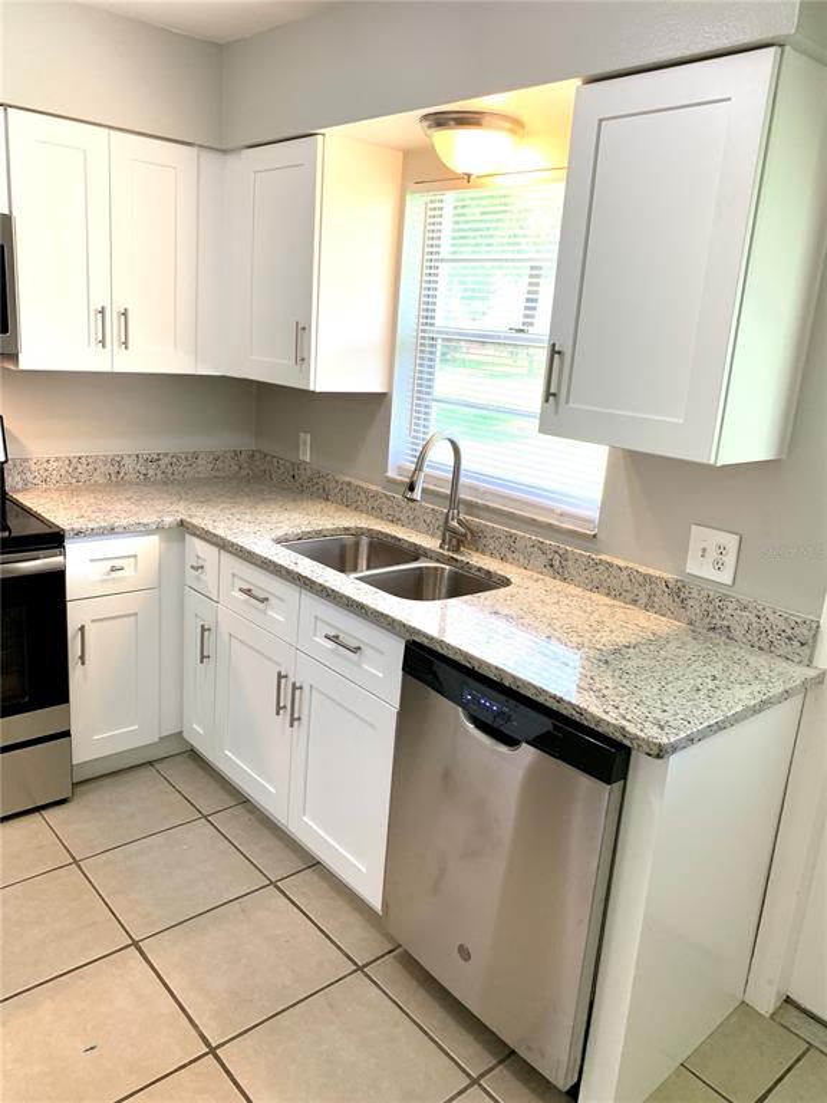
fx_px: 828
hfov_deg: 53.1
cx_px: 414
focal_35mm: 26
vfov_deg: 67.3
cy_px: 552
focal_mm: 4.25
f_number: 1.8
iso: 50
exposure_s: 1/60
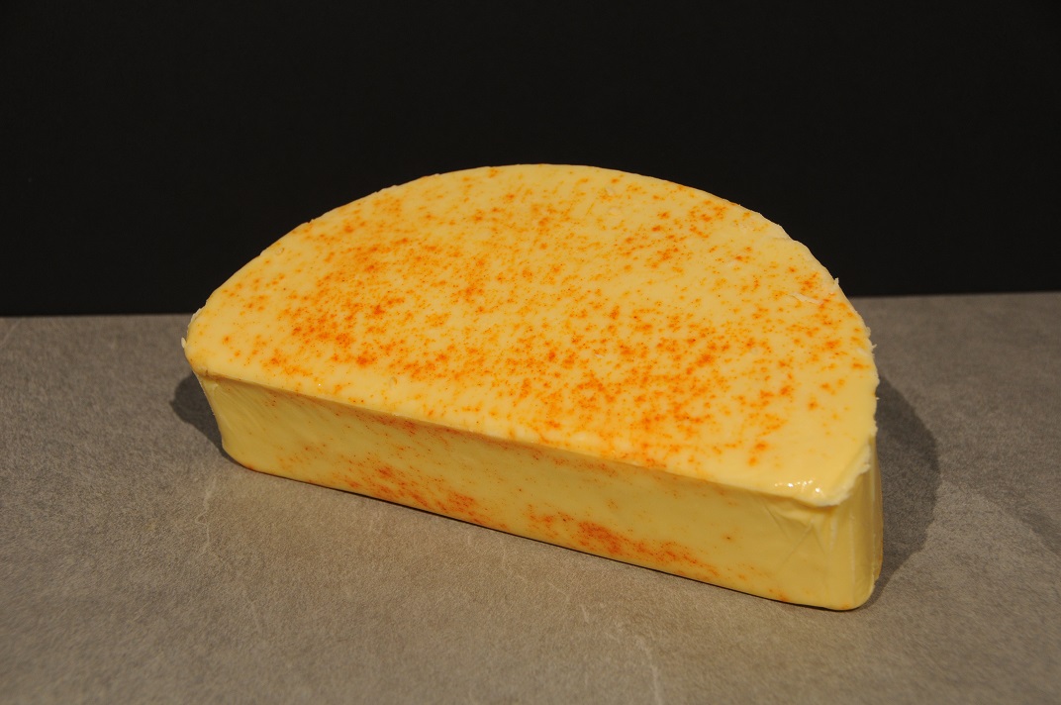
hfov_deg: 26.0
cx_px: 530
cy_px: 352
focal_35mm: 78
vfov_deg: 17.4
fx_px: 2296
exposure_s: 1/160
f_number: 6.3
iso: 400
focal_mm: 52
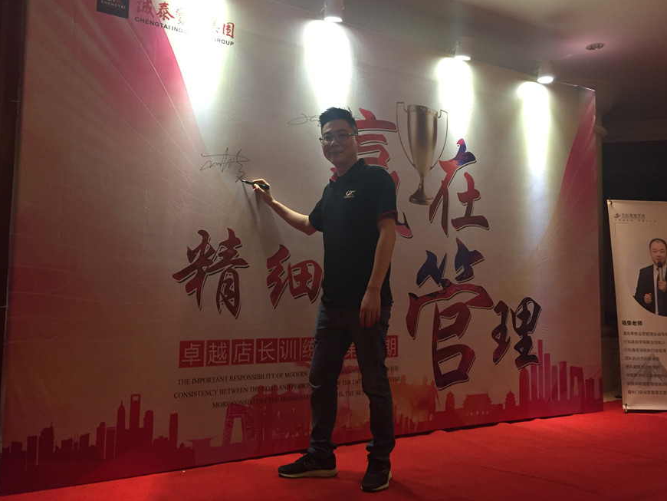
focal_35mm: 30
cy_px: 245
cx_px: 329
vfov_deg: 46.8
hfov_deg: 59.9
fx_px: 578
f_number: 2.2
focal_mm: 4.15
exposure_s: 1/33
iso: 200
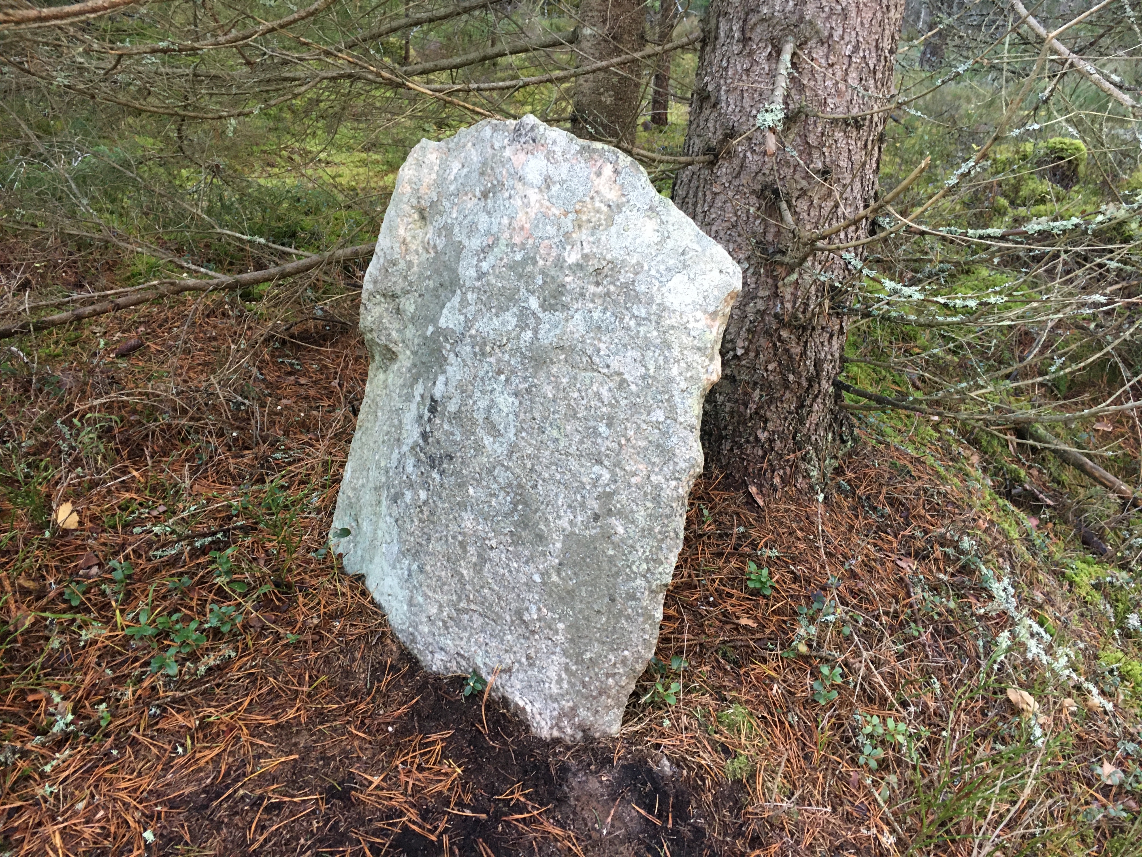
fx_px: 957
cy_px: 428
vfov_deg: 48.2
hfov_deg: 61.7
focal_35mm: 29
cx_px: 571
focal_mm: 4.15
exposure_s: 1/33
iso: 160
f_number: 2.2
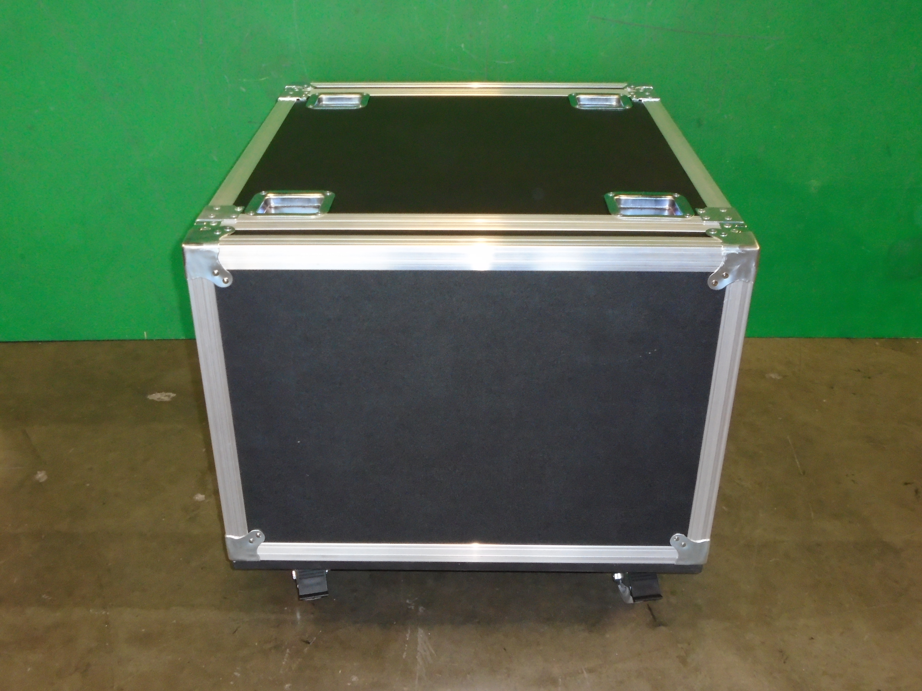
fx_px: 959
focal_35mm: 36
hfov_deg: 51.4
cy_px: 346
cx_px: 461
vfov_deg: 39.7
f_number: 3.8
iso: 400
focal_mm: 6.4
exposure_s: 1/40
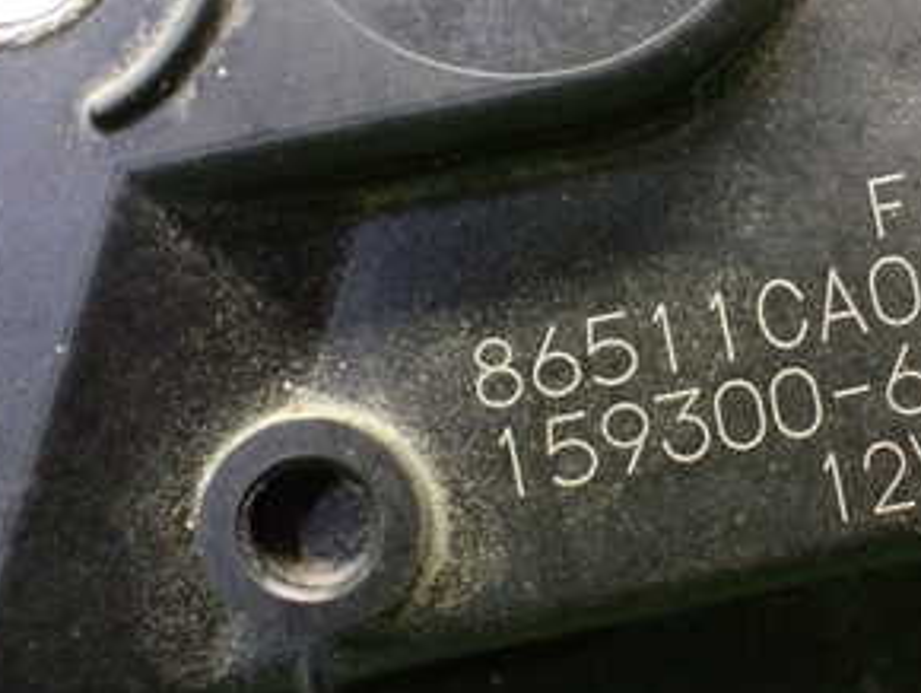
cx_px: 753
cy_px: 331
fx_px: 1651
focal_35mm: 62
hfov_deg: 30.3
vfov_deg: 23.7
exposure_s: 1/40
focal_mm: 5.4
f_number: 2.3
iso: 800
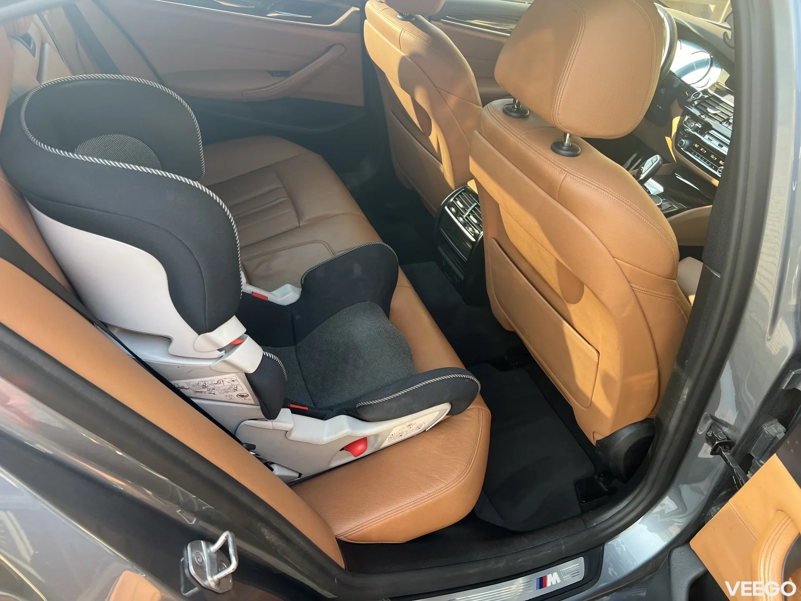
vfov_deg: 53.1
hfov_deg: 67.3
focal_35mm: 26
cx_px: 400
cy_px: 300
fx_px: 602
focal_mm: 5.7
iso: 50
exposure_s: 1/121
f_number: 1.5
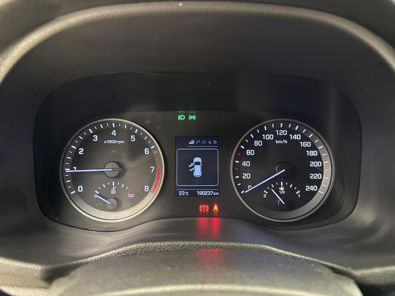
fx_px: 274
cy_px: 148
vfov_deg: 56.8
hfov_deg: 71.6
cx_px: 198
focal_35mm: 24
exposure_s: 1/33
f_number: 1.78
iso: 800
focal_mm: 6.76
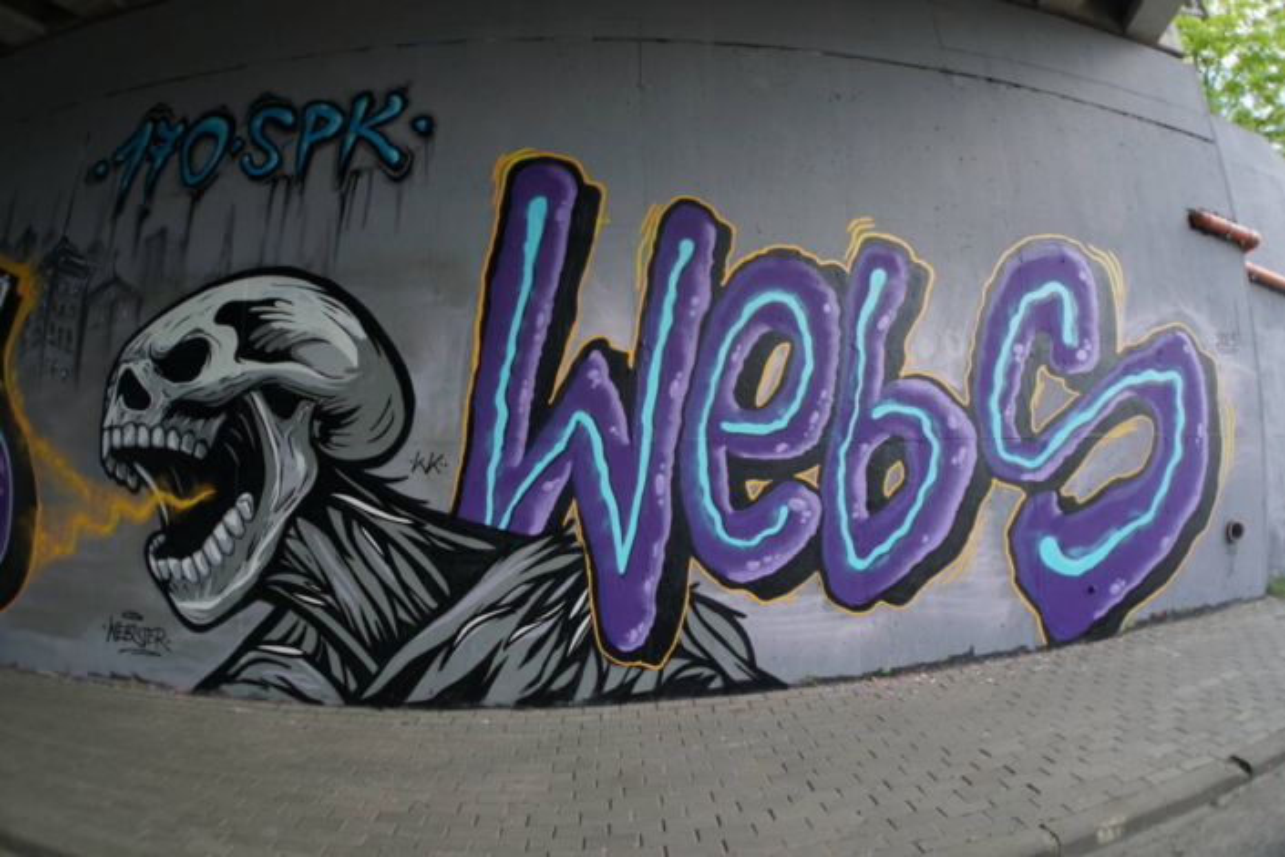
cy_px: 428
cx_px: 642
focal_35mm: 30
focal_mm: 20
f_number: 3.5
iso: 100
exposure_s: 1/125
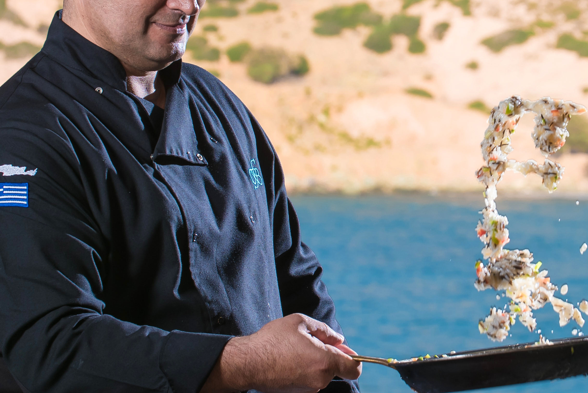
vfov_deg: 5.5
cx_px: 486
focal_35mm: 252
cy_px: 104
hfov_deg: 8.2
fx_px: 4118
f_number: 9
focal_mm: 102
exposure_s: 1/200
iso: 200
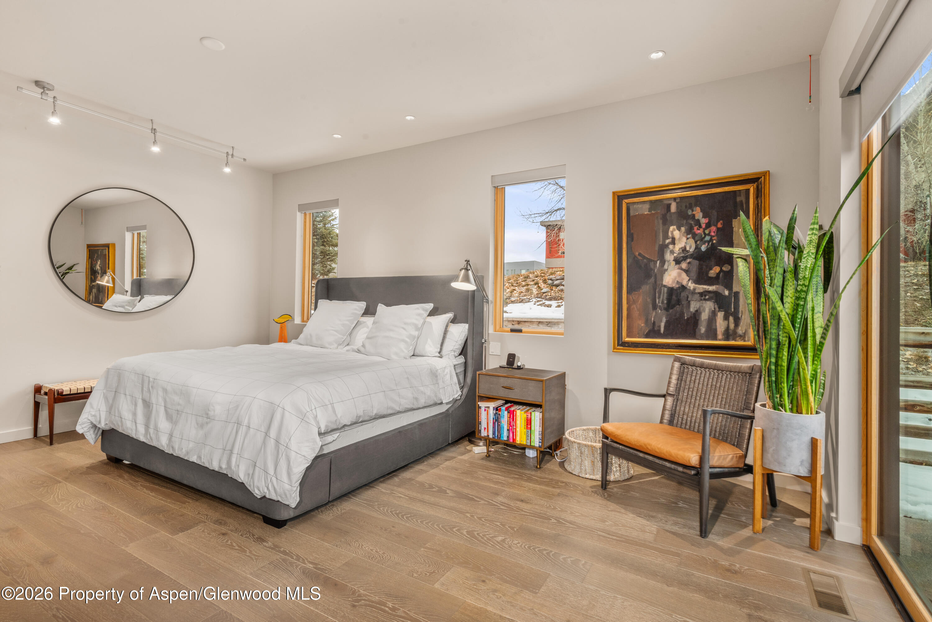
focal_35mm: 17
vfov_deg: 70.5
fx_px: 440
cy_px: 311
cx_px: 466
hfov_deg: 93.3
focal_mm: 17
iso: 400
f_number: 11
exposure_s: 1/2.5
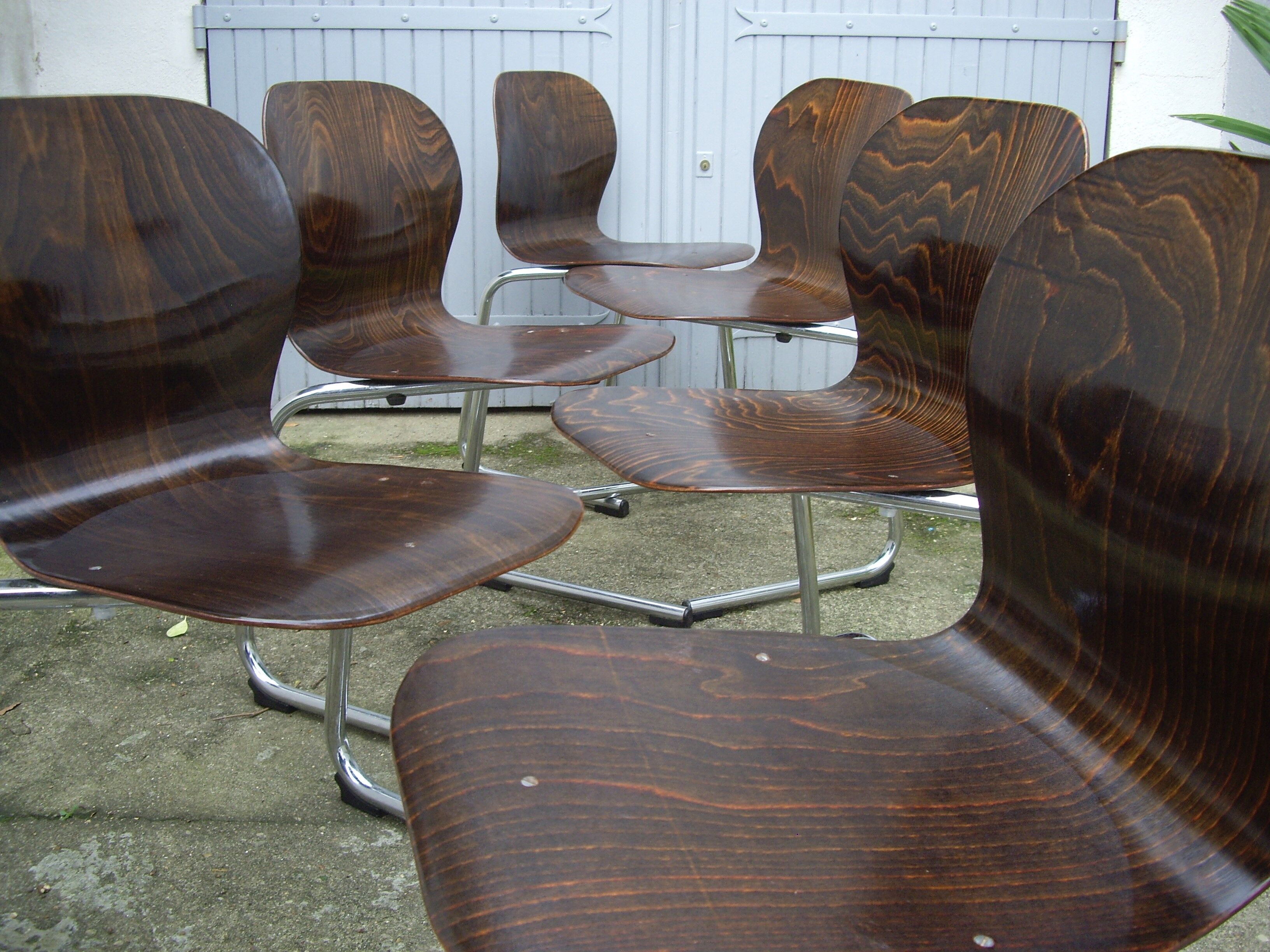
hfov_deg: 49.0
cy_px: 476
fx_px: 1394
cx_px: 635
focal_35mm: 38
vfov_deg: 37.7
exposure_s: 1/60
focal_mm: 7.9
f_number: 2.8
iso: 100
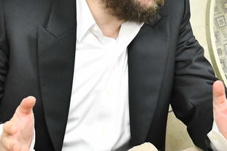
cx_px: 295
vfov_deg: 10.6
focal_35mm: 126
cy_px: -45
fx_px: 794
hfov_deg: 15.5
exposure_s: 1/200
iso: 2500
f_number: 5.6
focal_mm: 28
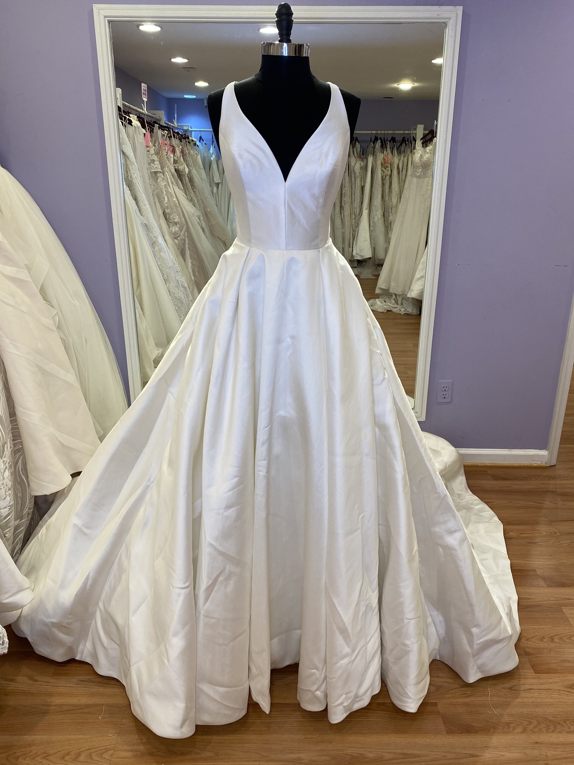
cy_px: 382
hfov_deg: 53.1
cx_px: 287
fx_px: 575
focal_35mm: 26
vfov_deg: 67.3
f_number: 1.8
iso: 100
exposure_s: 1/120
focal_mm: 4.25
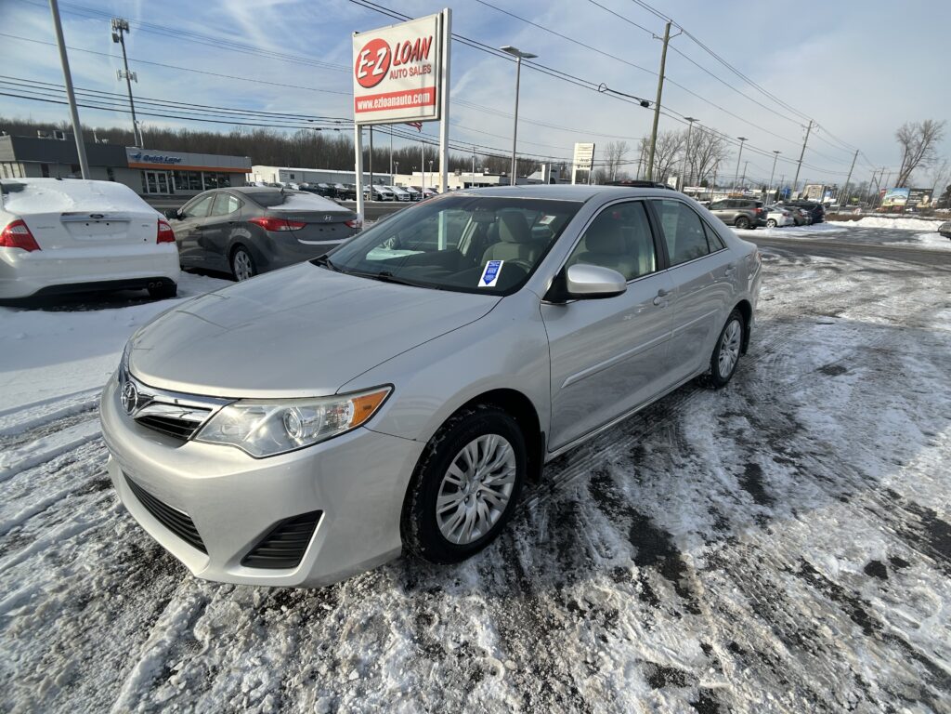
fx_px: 714
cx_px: 476
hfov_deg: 67.3
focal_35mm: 26
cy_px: 357
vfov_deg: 53.1
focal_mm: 5.7
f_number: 1.5
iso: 50
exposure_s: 1/3968
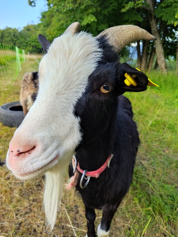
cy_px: 118
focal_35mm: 27
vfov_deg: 65.3
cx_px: 89
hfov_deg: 51.4
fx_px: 185
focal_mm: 4.71
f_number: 1.79
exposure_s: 1/194
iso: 99
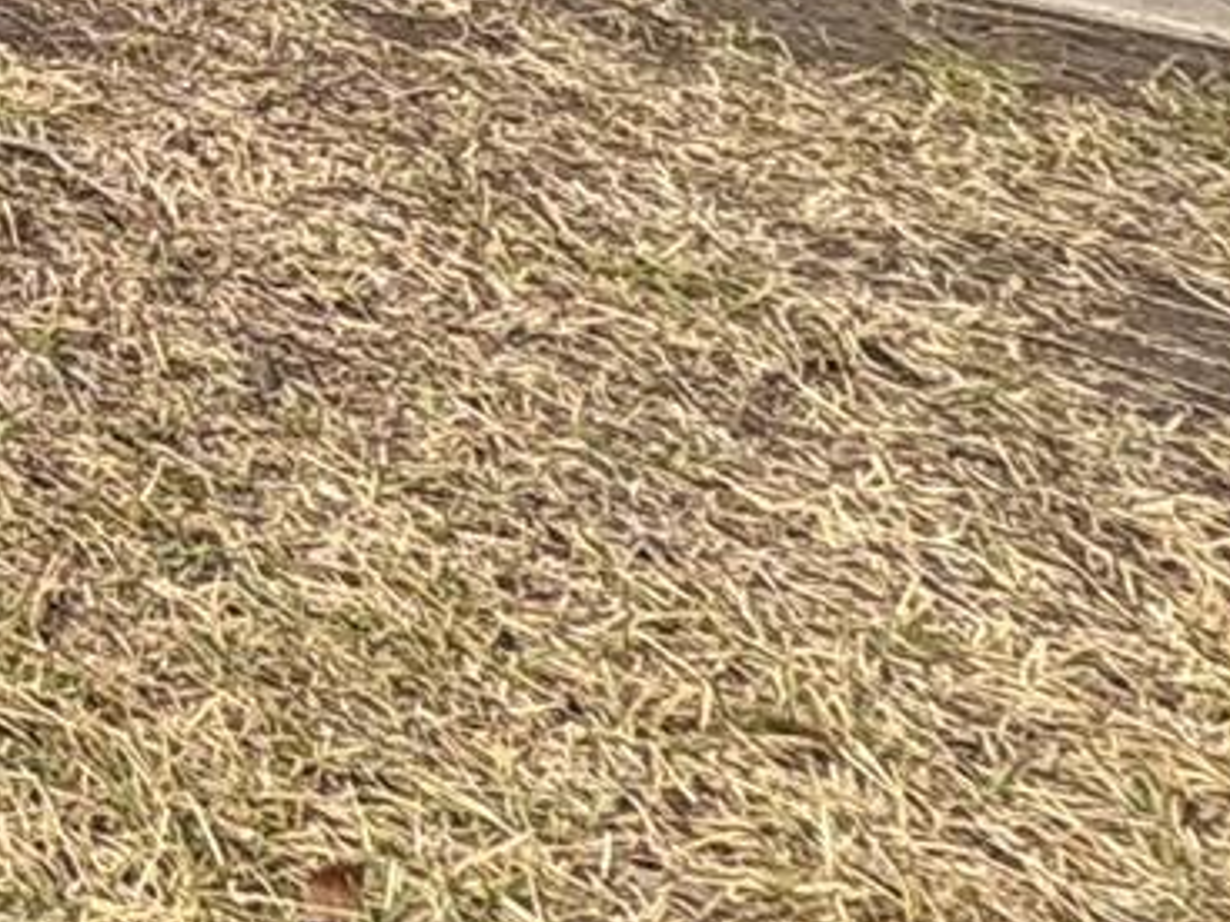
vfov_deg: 13.7
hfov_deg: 13.1
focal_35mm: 78
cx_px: -2089
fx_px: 2772
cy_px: -1273
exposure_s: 1/889
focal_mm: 2.22
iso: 64
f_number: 2.2
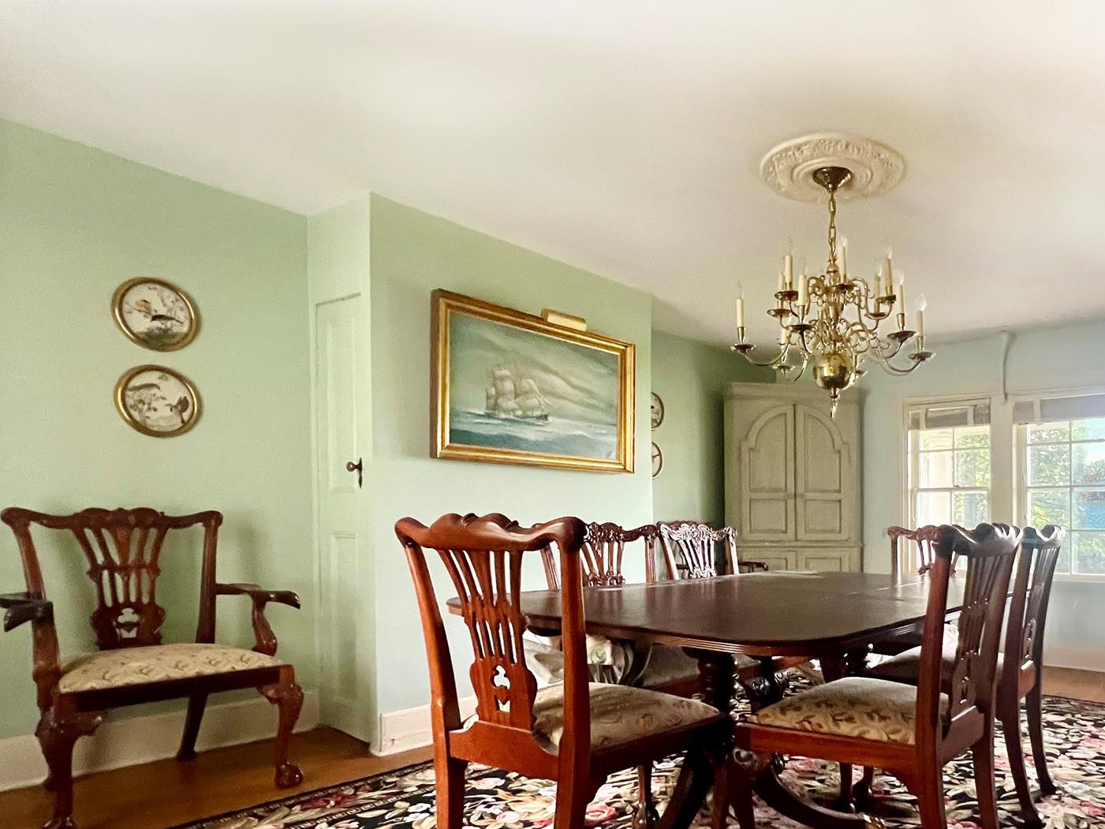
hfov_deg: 83.0
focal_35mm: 19
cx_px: 694
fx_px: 607
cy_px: 581
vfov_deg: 66.0
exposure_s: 1/40
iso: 800
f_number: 1.8
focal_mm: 1.57
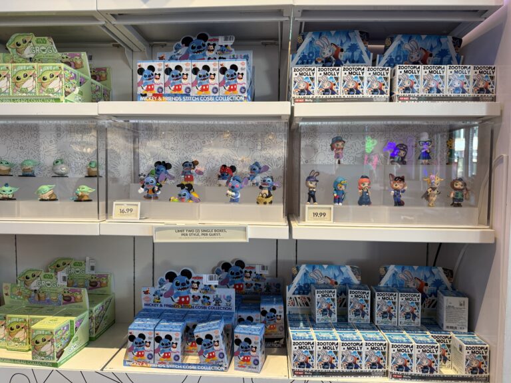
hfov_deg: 71.6
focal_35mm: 24
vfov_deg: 56.8
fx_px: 354
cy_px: 192
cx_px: 256
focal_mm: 6.76
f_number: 1.78
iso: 64
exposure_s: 1/62
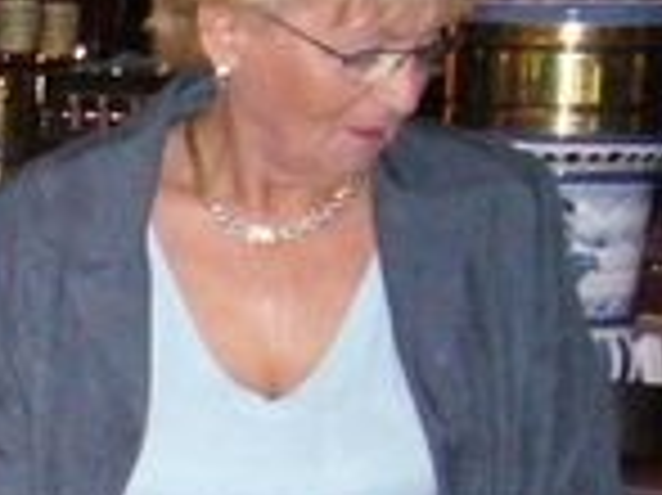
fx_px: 2733
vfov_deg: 10.3
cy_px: 490
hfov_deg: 12.3
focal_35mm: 143
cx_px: -648
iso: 400
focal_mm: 5.8
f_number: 2.8
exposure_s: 1/60
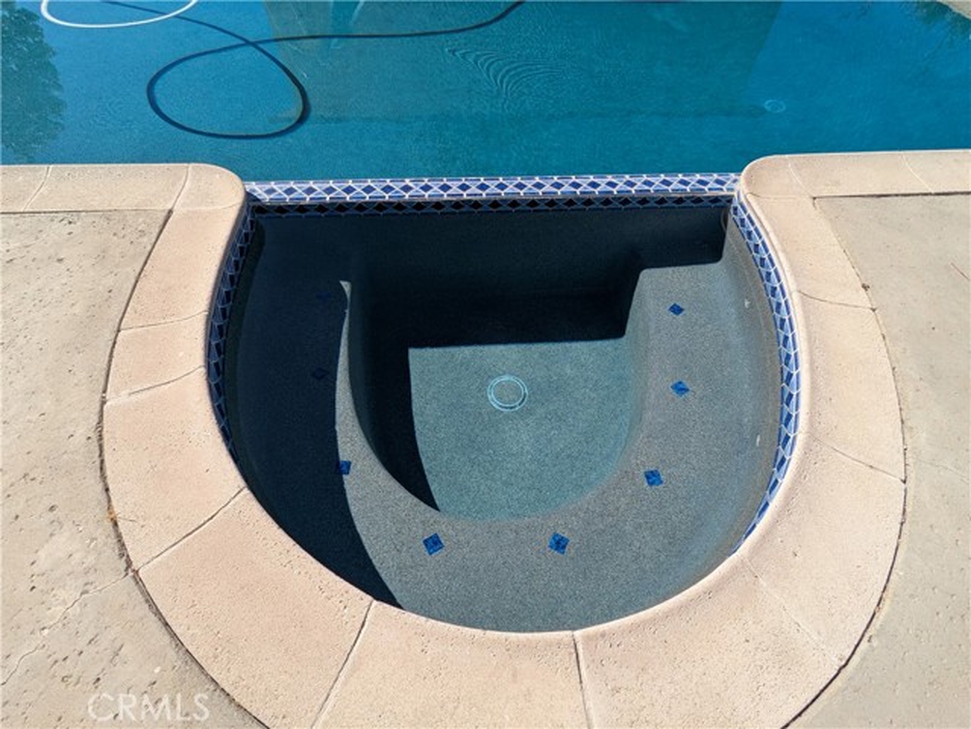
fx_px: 449
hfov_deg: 94.5
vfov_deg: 78.2
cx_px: 486
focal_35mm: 16
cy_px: 364
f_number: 2.2
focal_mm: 2.35
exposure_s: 1/2000
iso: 50
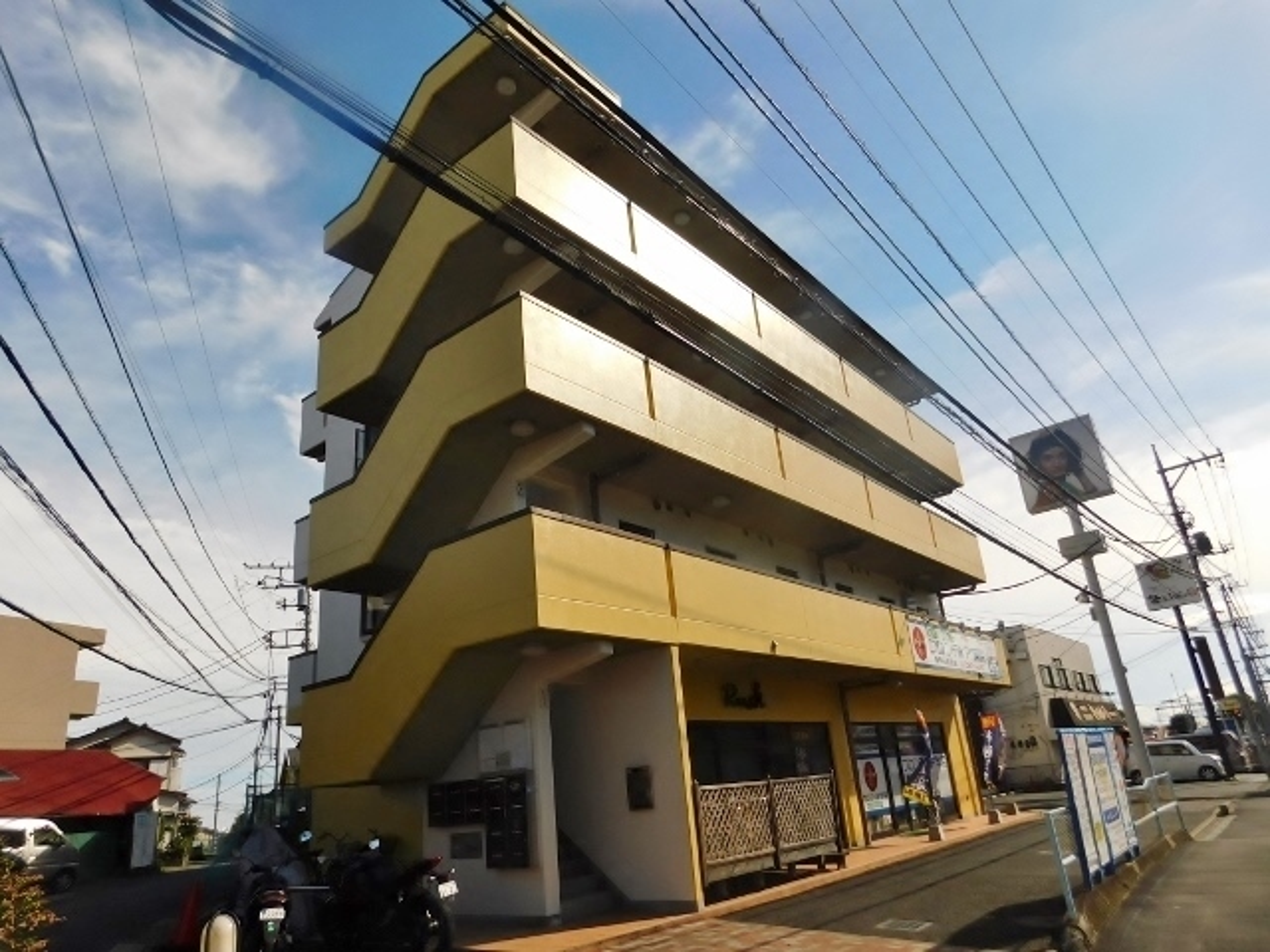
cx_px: 635
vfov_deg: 58.9
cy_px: 476
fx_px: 844
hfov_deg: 73.9
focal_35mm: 23
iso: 125
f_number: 6
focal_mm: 4
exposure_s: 1/500
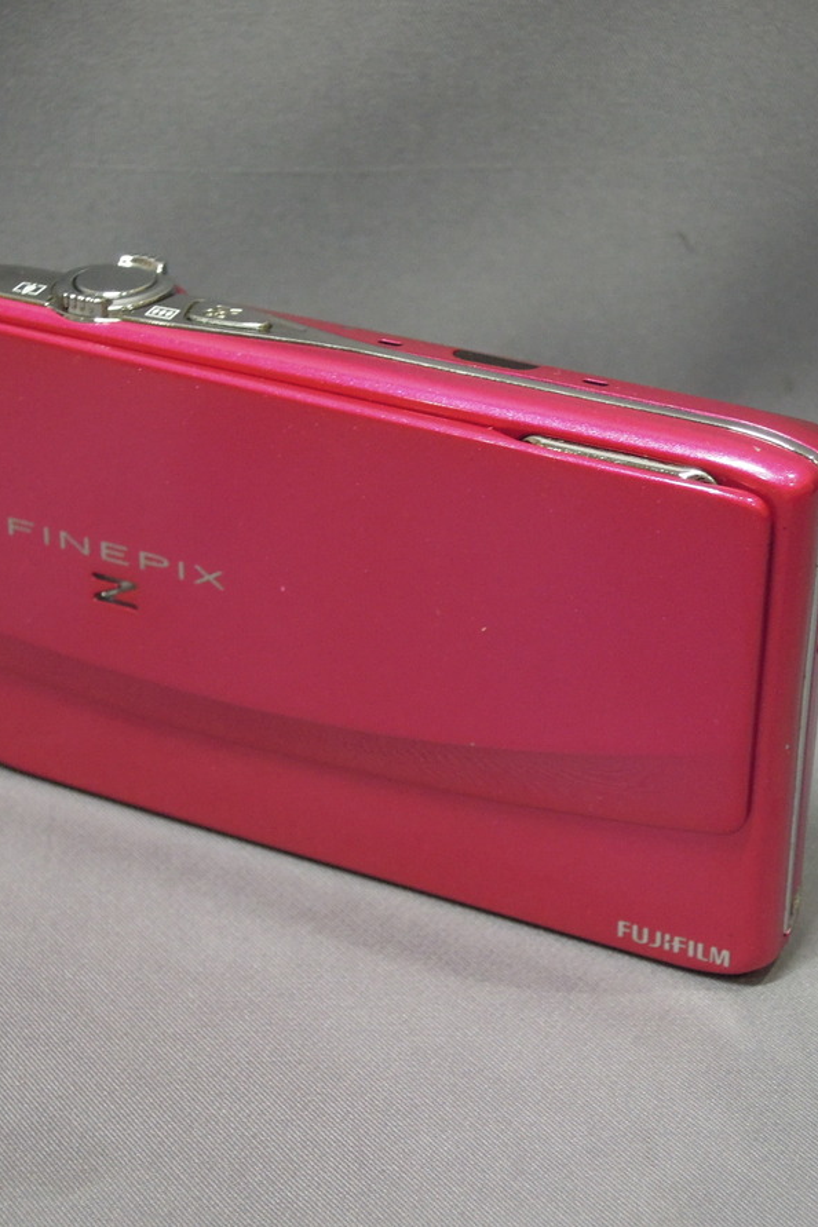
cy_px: 609
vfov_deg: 26.3
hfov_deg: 17.7
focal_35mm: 77
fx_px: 2624
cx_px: 376
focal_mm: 9.9
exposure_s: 1/40
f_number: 3.5
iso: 400
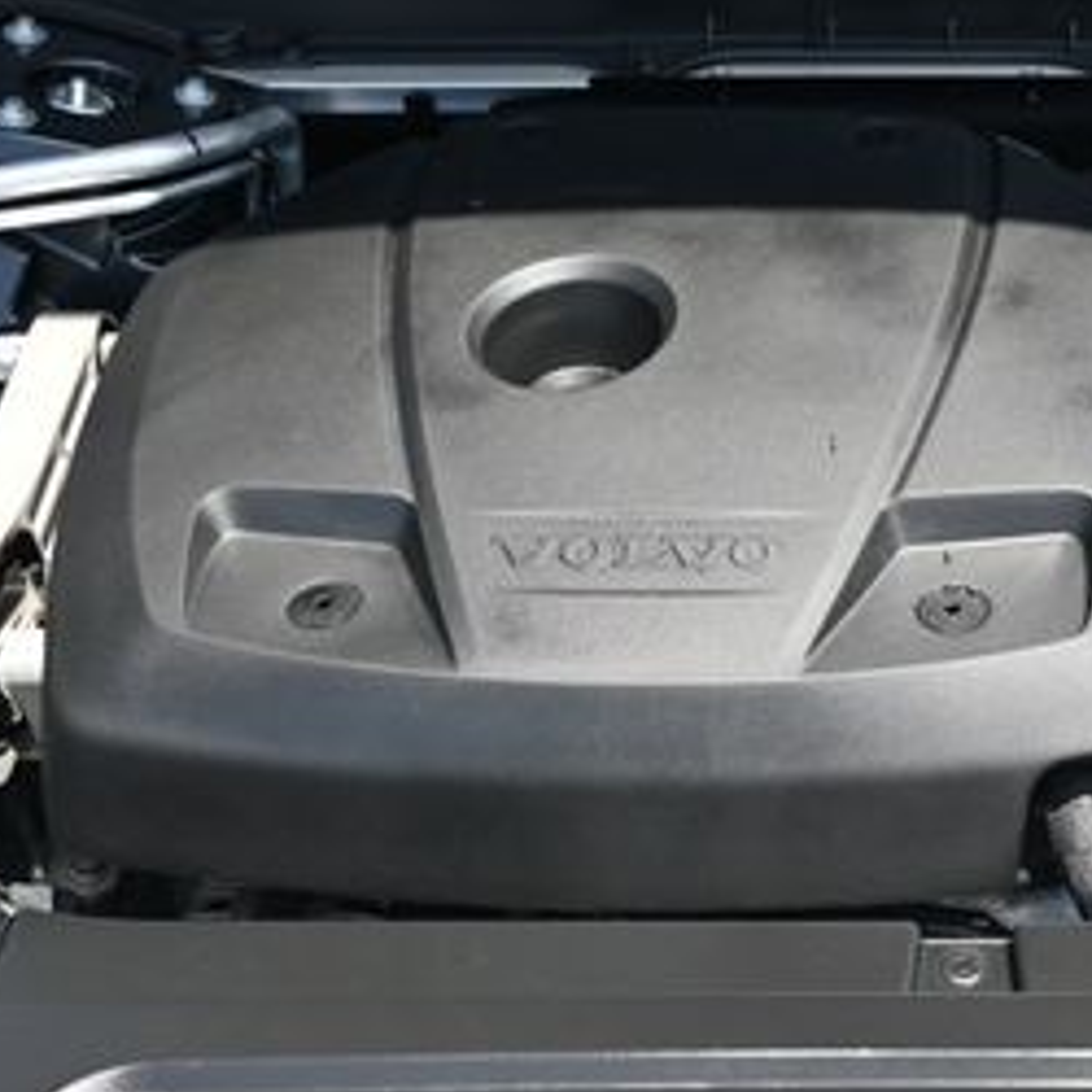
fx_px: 2268
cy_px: 607
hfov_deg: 26.2
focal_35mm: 64
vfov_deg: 27.1
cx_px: 978
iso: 200
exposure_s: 1/250
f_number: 4.5
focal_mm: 19.5
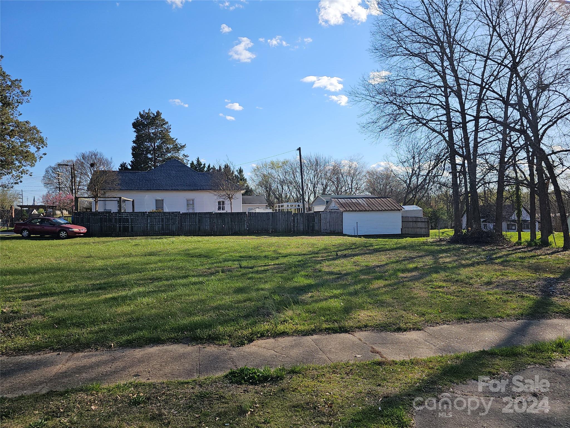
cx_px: 285
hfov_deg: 73.9
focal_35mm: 23
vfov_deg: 58.9
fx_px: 379
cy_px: 214
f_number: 1.7
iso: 10
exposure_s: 1/767
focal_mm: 6.3
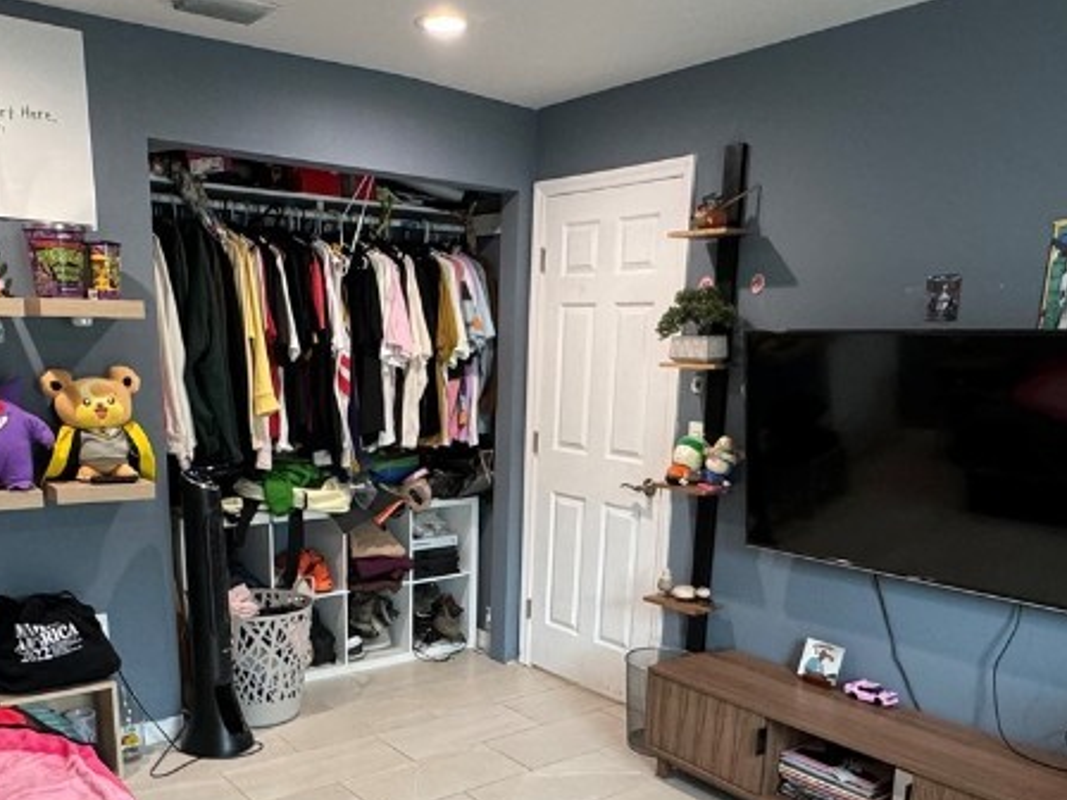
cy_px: 605
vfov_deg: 42.7
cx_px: 505
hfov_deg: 56.8
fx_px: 986
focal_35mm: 32
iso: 250
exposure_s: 1/63
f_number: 2.2
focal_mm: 2.22
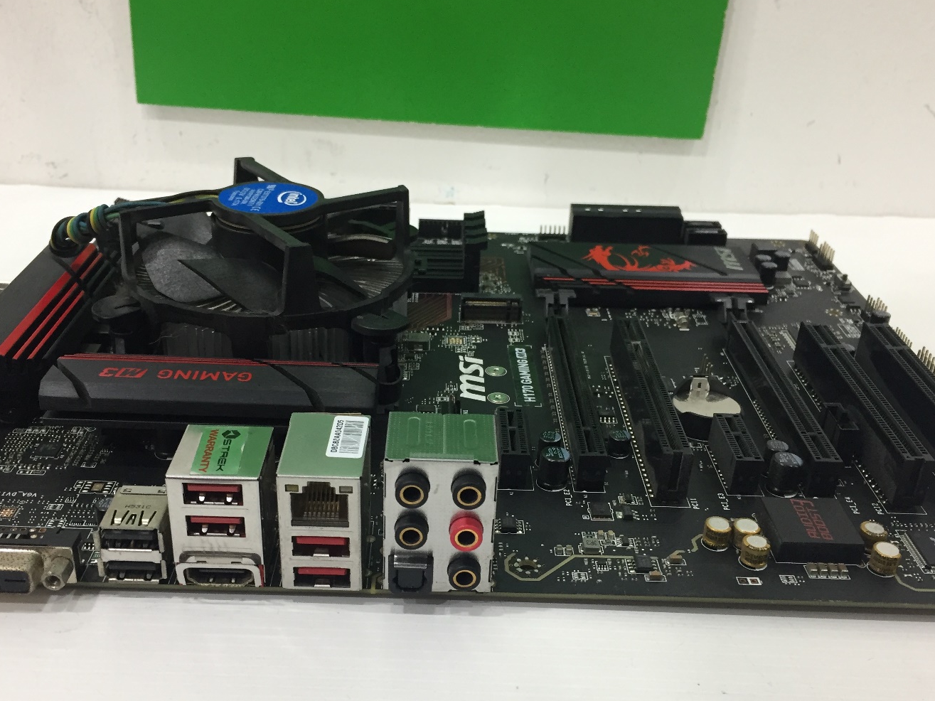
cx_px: 439
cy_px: 402
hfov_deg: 51.3
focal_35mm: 36
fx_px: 972
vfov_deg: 39.6
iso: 160
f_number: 2.2
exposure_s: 1/33
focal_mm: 4.15
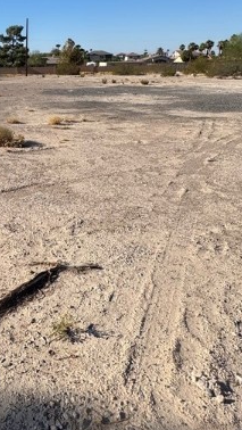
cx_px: 6
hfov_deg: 34.7
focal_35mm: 31
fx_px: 353
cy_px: 168
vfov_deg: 62.0
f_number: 2.2
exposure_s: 1/2874
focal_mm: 2.22
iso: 50
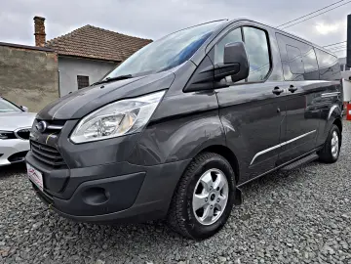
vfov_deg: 58.9
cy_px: 132
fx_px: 233
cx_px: 176
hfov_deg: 73.9
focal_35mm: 23
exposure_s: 1/307
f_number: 1.7
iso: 12
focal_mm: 6.3
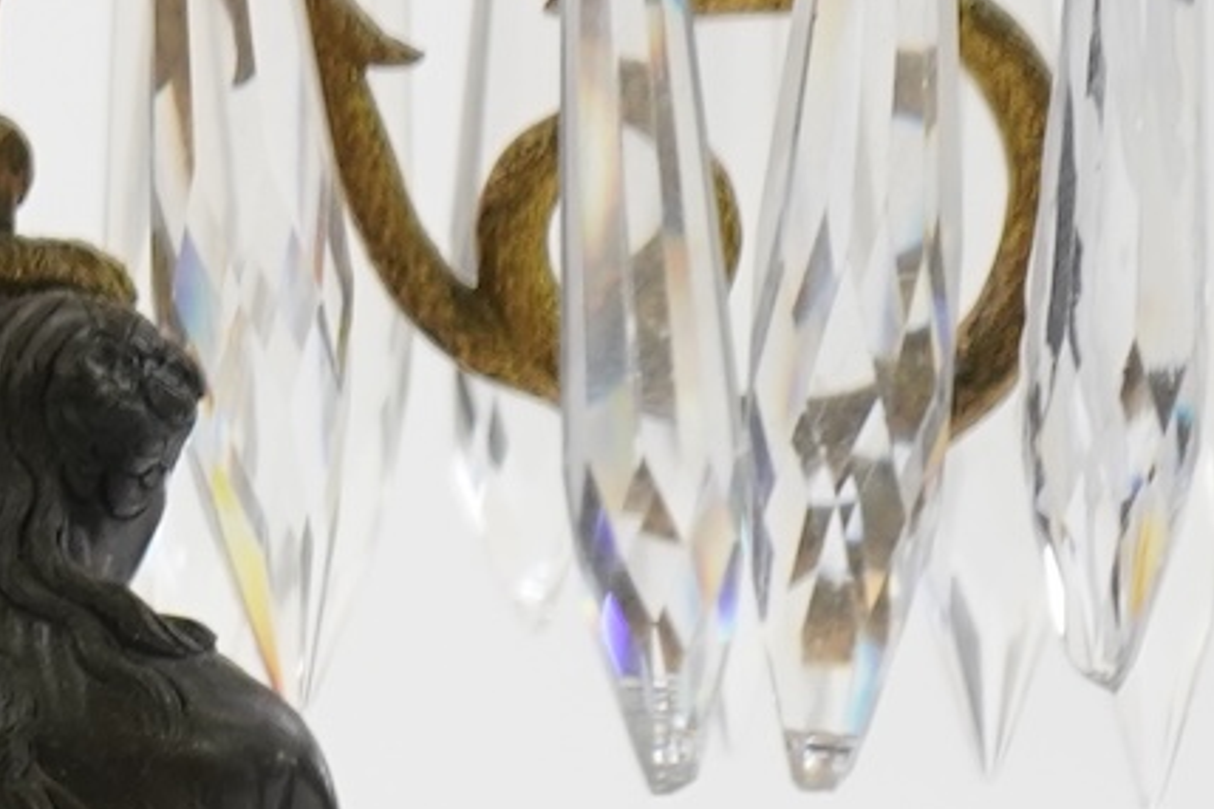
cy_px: 1256
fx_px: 9205
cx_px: -1534
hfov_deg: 7.2
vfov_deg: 5.0
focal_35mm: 273
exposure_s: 1/125
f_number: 4
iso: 500
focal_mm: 39
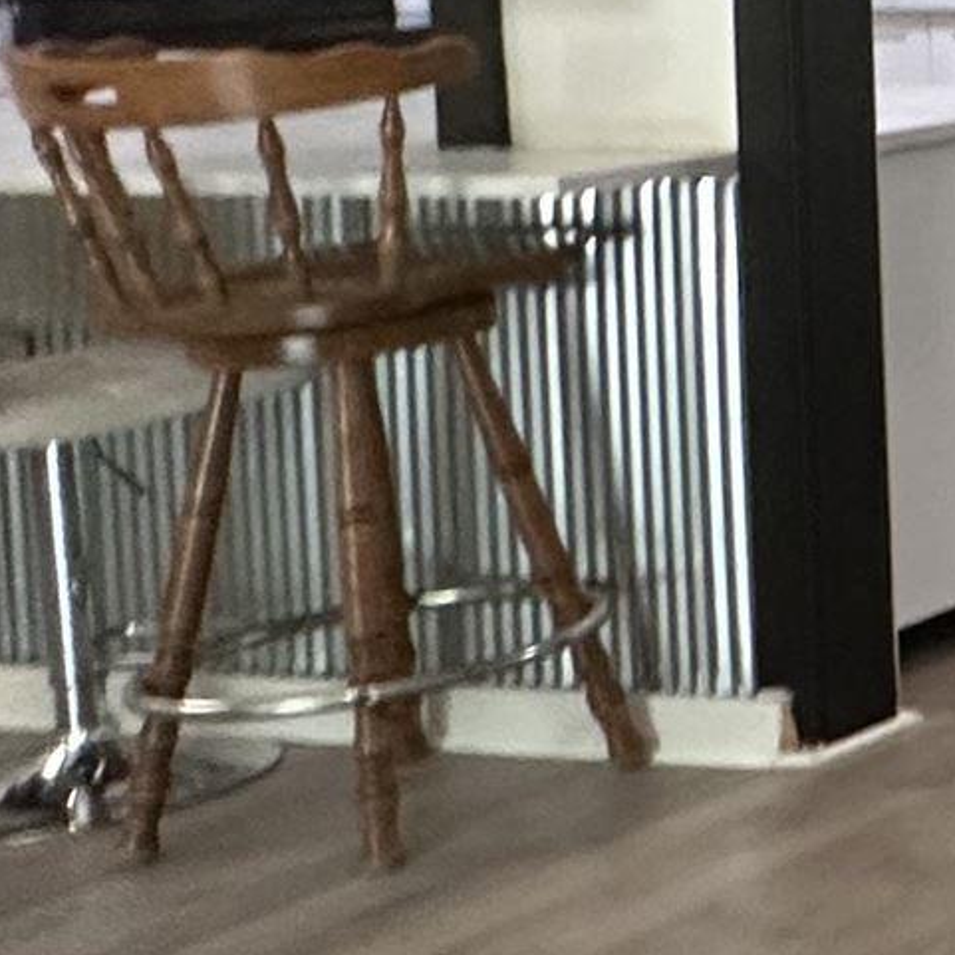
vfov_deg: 21.0
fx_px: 2466
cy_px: -56
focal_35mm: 79
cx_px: 2742
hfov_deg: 12.1
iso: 200
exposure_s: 1/60
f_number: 2.2
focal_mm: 2.22
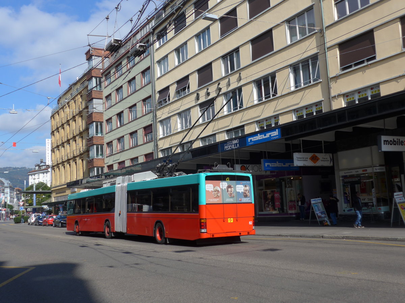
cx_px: 202
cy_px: 152
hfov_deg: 47.9
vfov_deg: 36.8
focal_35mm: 39
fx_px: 456
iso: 80
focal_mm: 8
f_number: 2.8
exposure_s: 1/2000
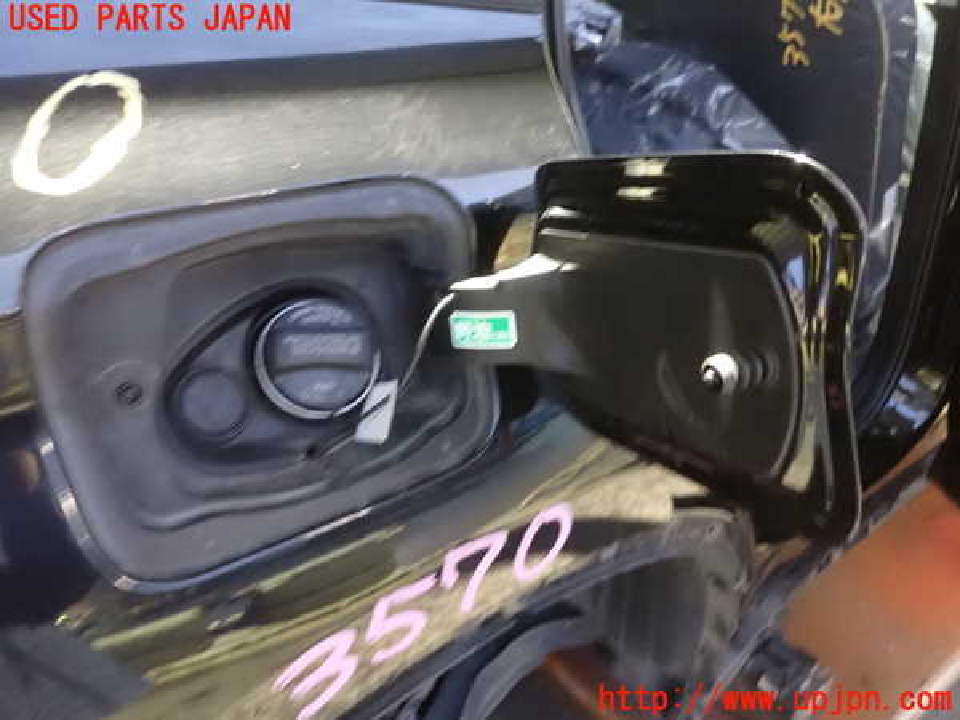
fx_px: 832
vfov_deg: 46.8
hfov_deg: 60.0
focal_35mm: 30
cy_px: 360
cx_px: 480
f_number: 2.3
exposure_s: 1/2
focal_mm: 5.4
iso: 1600
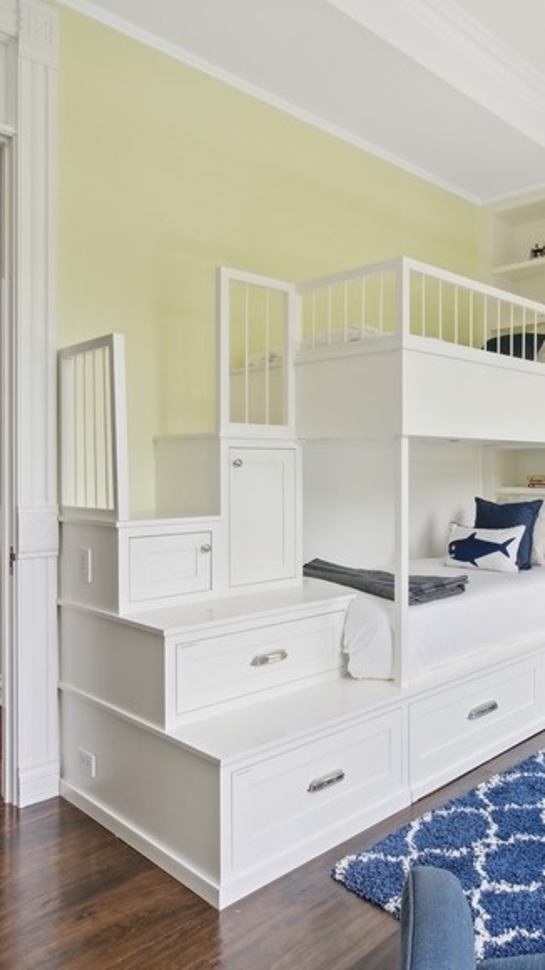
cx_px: 433
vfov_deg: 71.9
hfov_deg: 42.5
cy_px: 480
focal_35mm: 26
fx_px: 668
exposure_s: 1/30
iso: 320
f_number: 8
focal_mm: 16
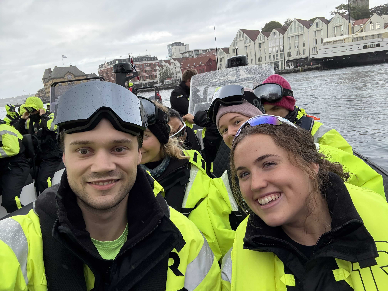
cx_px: 194
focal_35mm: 23
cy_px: 146
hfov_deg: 73.9
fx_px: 258
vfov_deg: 58.9
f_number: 1.9
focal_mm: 2.69
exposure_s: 1/161
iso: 80
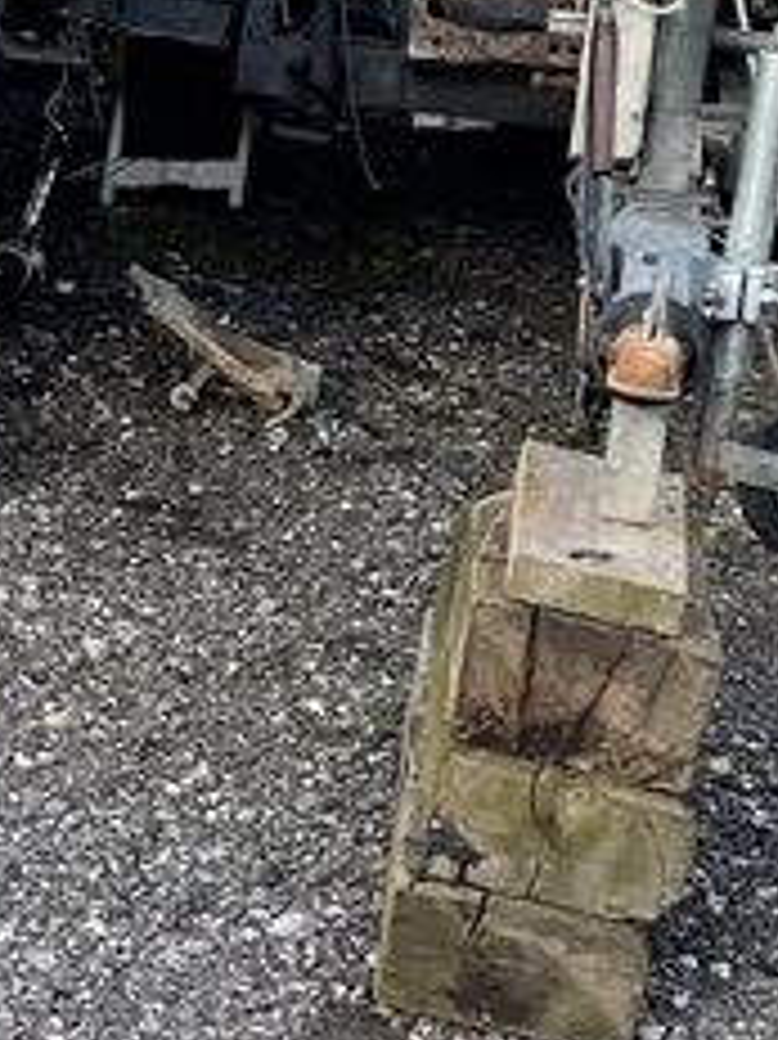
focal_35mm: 144
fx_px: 4319
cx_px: -211
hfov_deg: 10.1
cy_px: 657
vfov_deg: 13.7
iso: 32
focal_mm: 4.2
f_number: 1.6
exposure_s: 1/1366
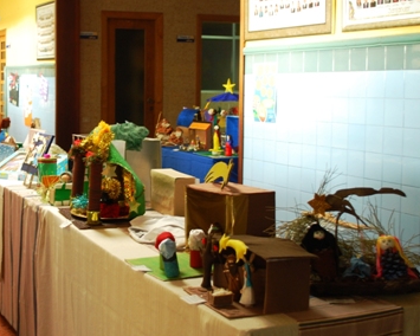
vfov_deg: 24.9
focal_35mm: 61
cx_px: 129
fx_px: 758
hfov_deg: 30.7
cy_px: 135
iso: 200
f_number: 4.2
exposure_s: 1/4
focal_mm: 24
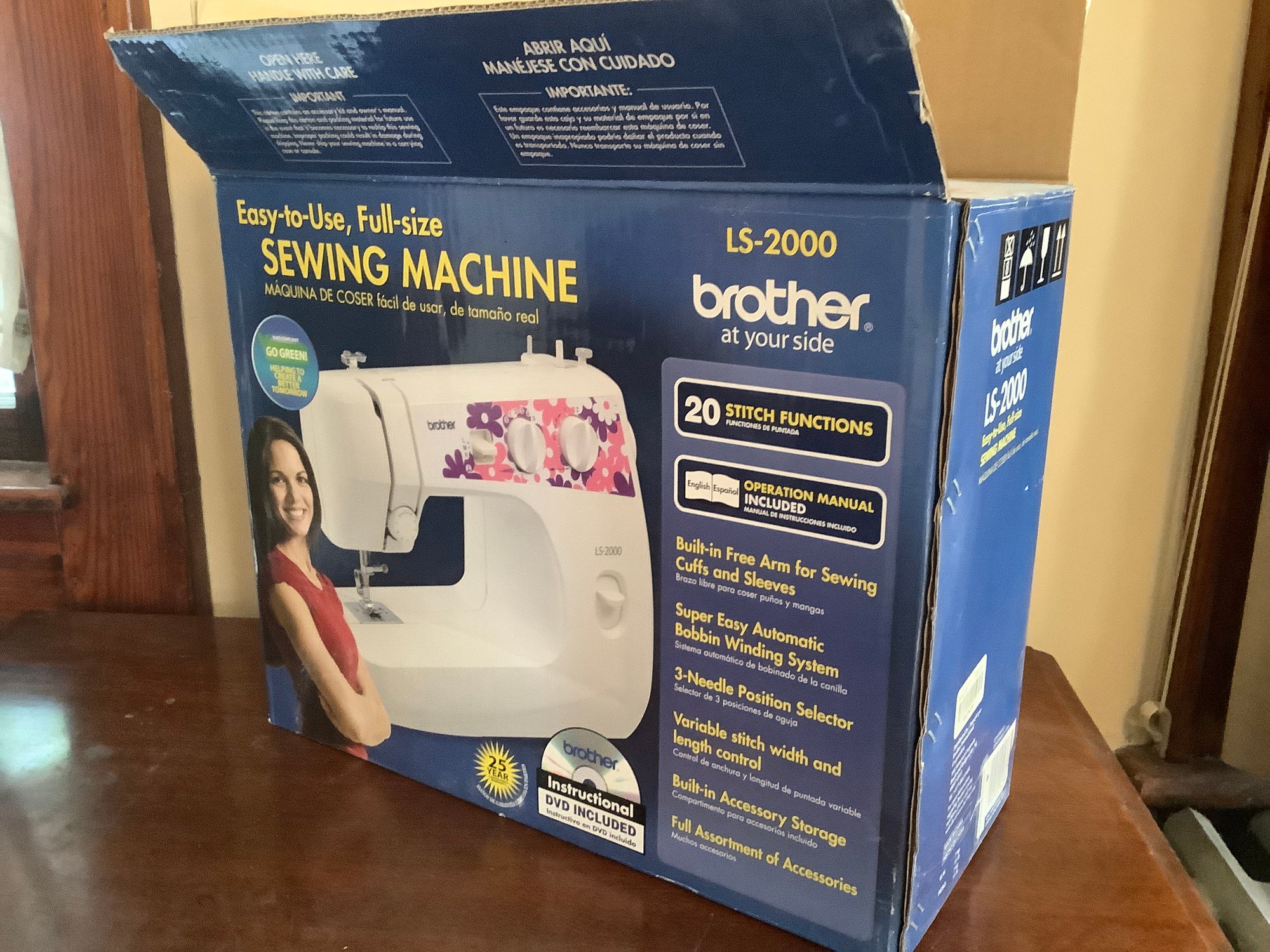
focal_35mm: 31
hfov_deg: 58.4
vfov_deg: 45.4
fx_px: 1137
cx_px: 635
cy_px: 476
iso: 500
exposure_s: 1/30
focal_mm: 3.3
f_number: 2.4
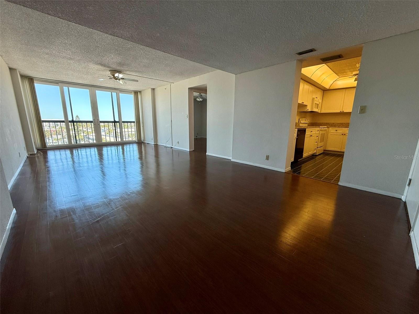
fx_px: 169
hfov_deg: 102.1
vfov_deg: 85.7
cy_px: 157
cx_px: 210
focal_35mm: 14
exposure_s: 1/155
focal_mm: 2.22
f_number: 2.2
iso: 50
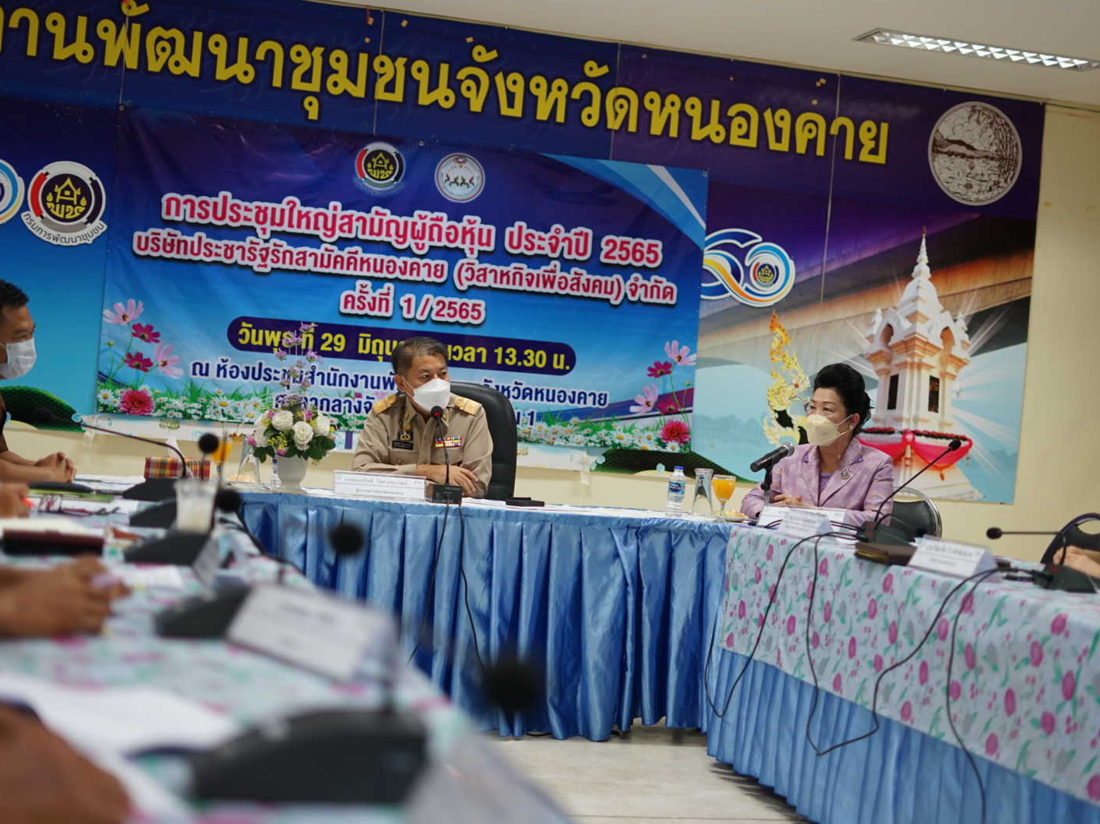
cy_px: 417
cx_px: 573
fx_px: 1747
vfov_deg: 26.6
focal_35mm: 55
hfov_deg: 34.9
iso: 400
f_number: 2
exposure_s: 1/160
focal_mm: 50
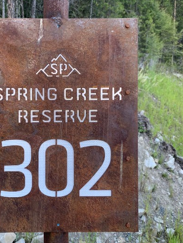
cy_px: 105
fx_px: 268
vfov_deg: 48.8
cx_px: 57
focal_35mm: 38
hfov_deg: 37.2
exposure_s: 1/121
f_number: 1.8
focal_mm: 4.25
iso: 50
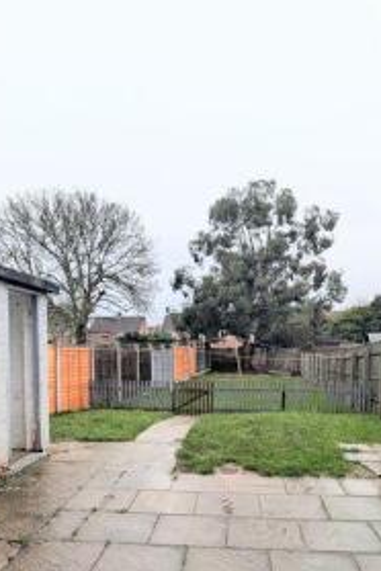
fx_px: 413
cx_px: 208
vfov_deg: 67.9
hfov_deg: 49.5
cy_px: 369
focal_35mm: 26
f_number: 1.7
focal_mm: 2.02
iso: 71
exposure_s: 1/501
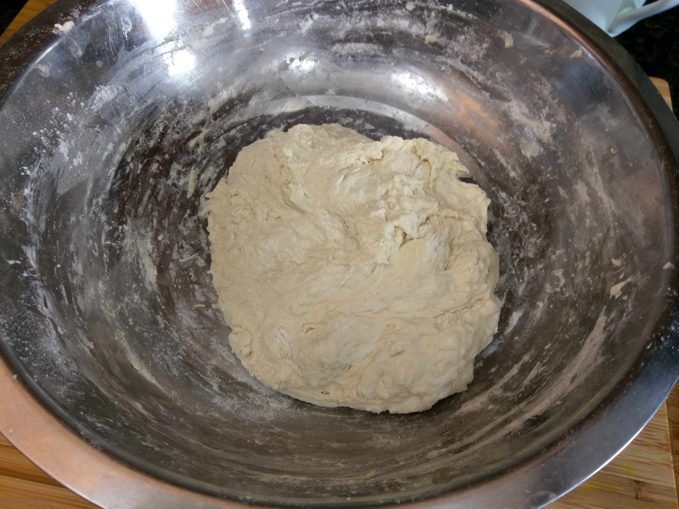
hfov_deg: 61.6
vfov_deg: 48.2
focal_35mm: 29
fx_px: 569
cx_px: 348
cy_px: 258
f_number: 1.8
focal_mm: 4.58
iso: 160
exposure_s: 1/30
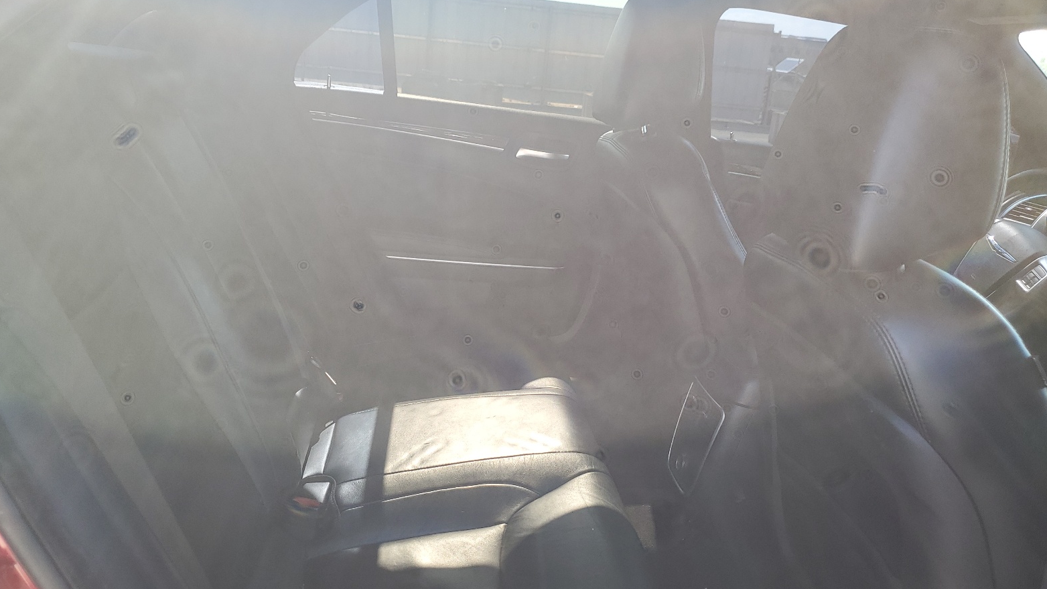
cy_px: 328
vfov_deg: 40.1
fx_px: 805
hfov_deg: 66.1
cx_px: 512
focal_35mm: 29
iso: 50
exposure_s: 1/244
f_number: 1.5
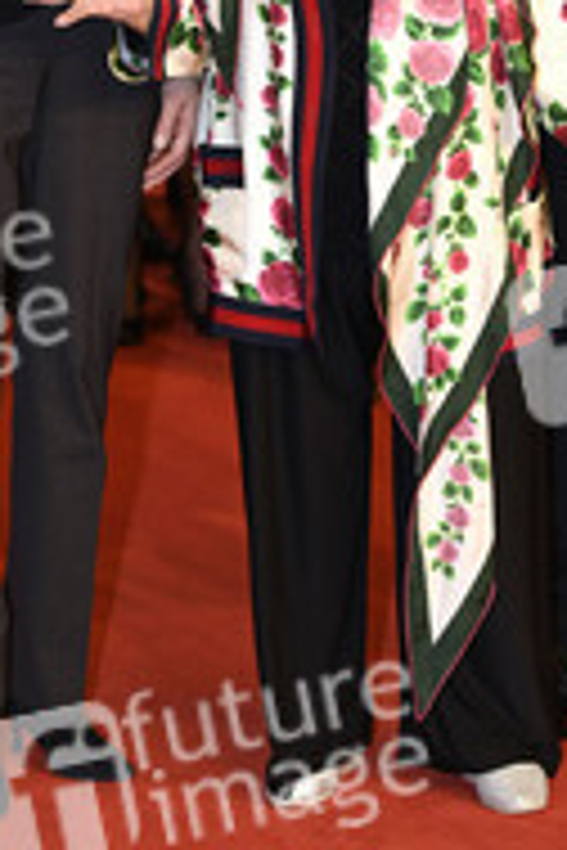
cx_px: 328
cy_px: 94
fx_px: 3496
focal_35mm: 148
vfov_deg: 13.7
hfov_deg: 9.3
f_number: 3.5
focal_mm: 70
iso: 1250
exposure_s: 1/320
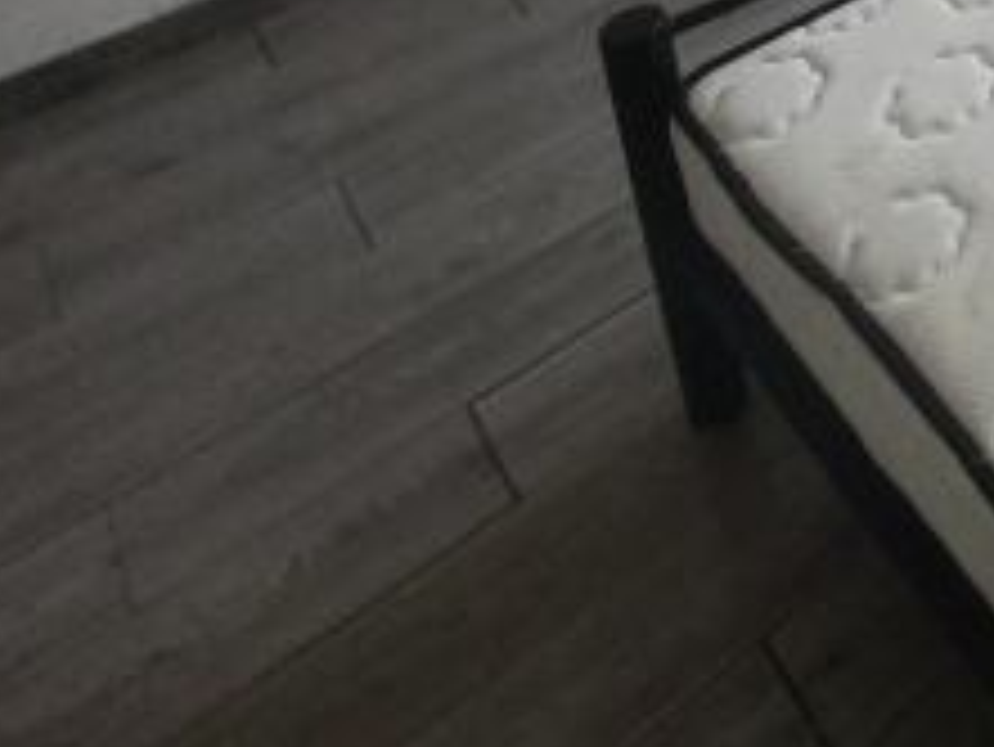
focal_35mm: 47
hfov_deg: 26.6
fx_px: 1350
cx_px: 1547
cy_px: -567
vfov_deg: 21.4
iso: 50
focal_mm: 1.76
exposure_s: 1/232
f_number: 2.2
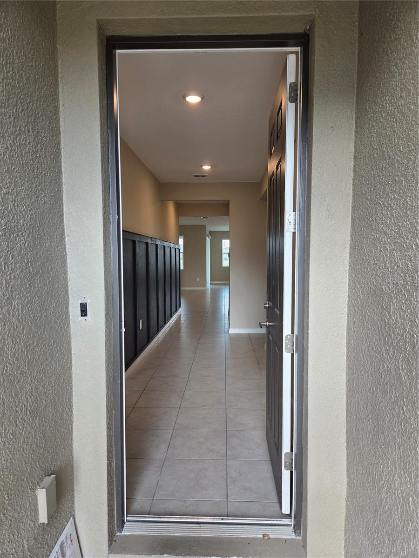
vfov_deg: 73.9
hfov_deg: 58.9
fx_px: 371
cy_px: 279
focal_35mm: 23
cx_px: 210
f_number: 1.8
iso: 50
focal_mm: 5.4
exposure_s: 1/120
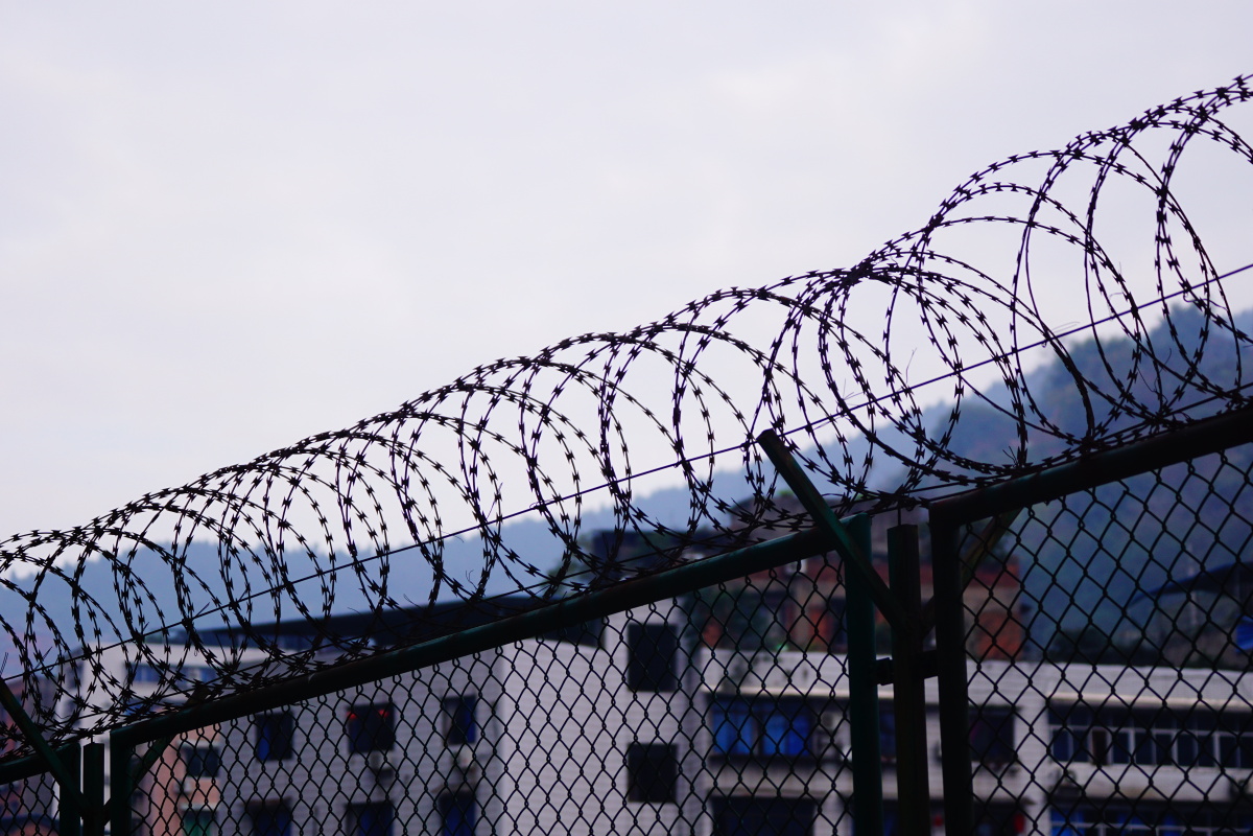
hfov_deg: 19.5
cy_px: 418
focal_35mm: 105
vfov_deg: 13.0
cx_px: 626
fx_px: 3654
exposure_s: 1/350
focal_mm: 70
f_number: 4.5
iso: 250
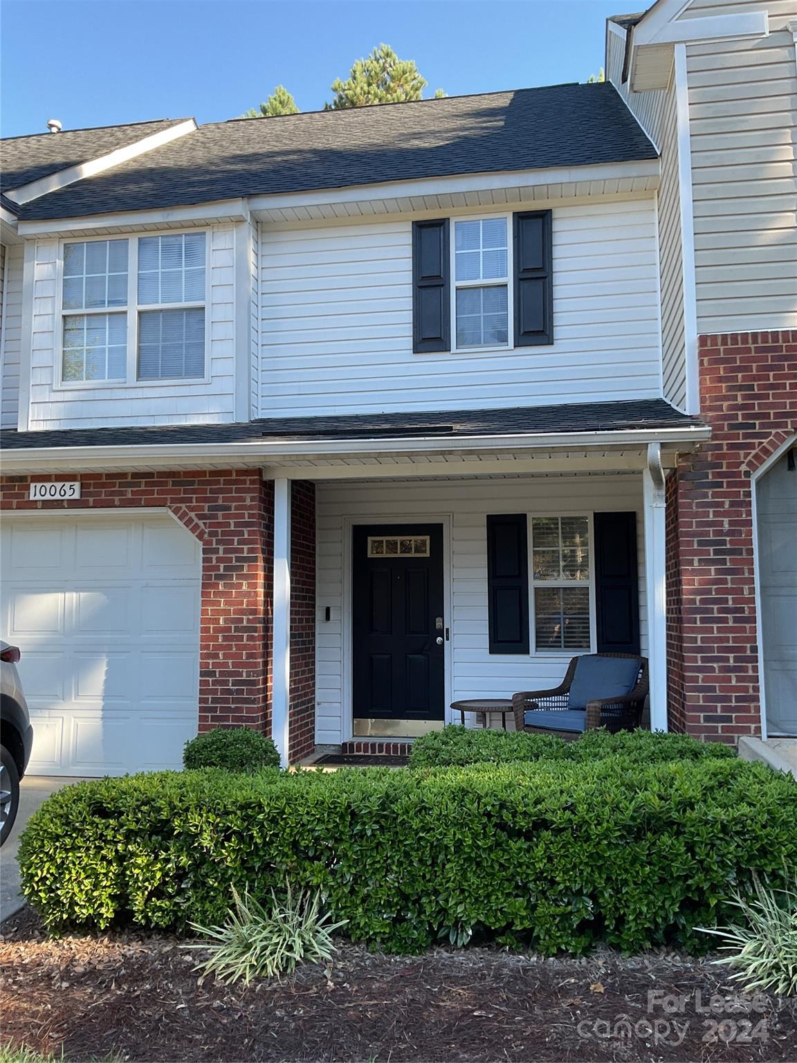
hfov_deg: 48.2
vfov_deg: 61.7
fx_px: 890
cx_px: 398
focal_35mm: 29
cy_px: 532
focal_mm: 3
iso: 16
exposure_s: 1/142
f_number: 1.8
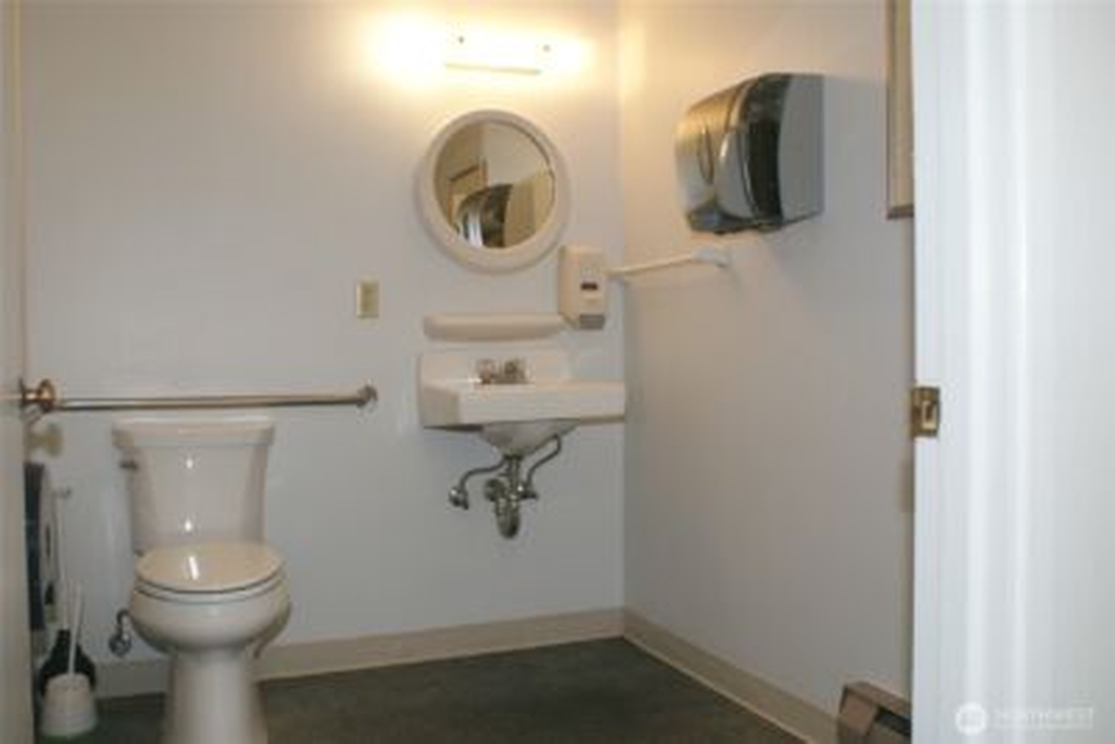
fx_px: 929
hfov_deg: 61.9
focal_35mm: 30
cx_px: 558
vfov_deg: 43.6
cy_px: 372
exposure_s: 1/60
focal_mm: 20
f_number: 5.6
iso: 400
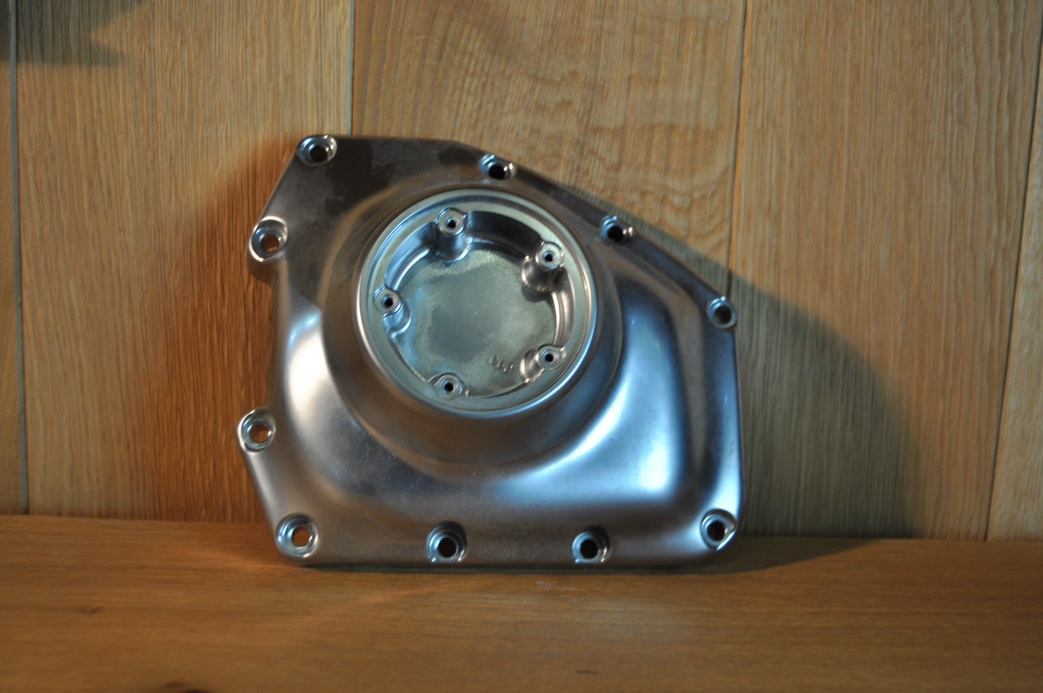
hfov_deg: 49.6
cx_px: 522
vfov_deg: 34.1
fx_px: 1129
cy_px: 346
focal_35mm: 39
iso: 400
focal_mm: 26
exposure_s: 1/60
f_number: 4
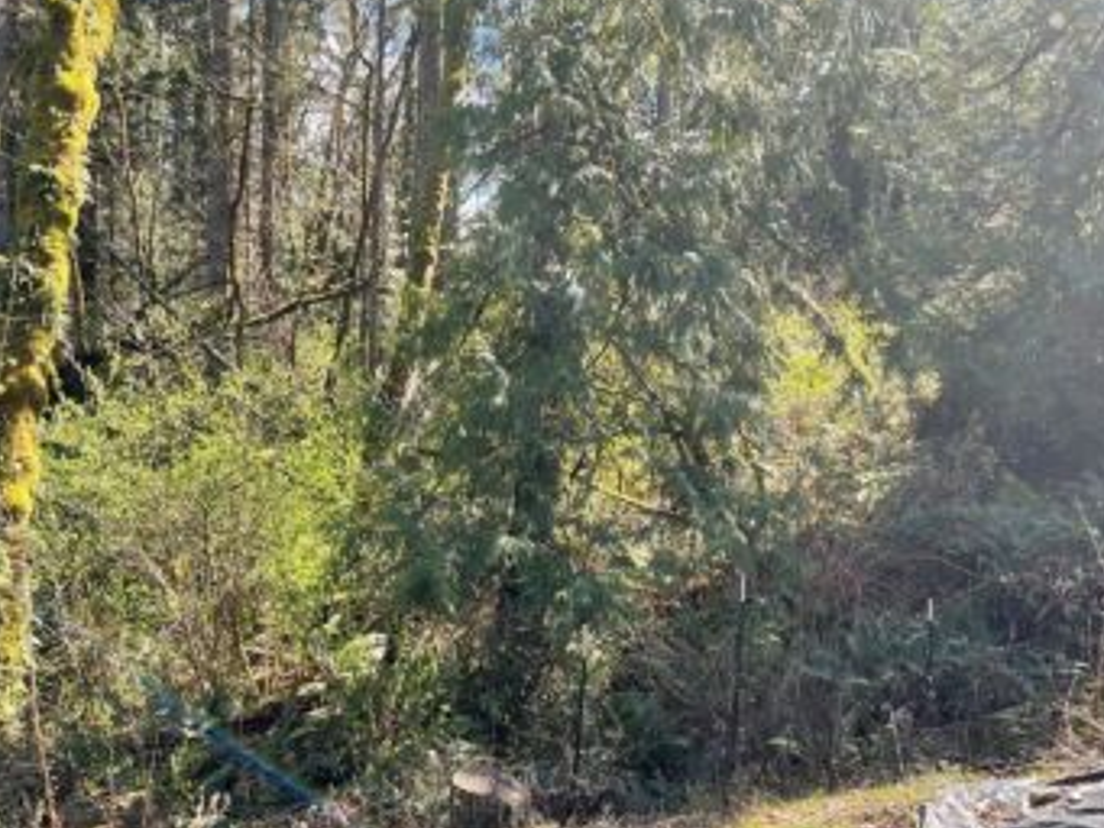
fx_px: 1085
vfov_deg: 41.8
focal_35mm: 34
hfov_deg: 53.7
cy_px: 437
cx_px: 631
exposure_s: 1/212
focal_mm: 3
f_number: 1.8
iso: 16
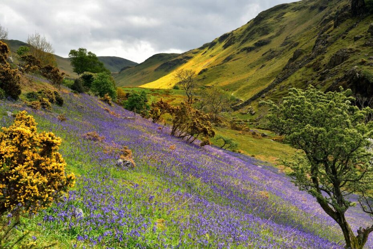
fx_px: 456
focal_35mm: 44
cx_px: 186
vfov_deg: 30.5
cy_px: 124
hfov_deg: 44.5
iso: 50
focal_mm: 44
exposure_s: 1/4
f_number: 13
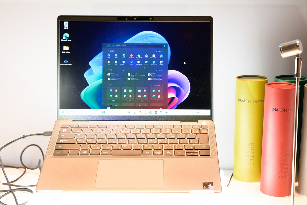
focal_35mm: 53
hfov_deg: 37.5
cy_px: 102
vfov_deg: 25.5
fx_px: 452
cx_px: 154
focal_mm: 53
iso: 2000
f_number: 5.3
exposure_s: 1/50
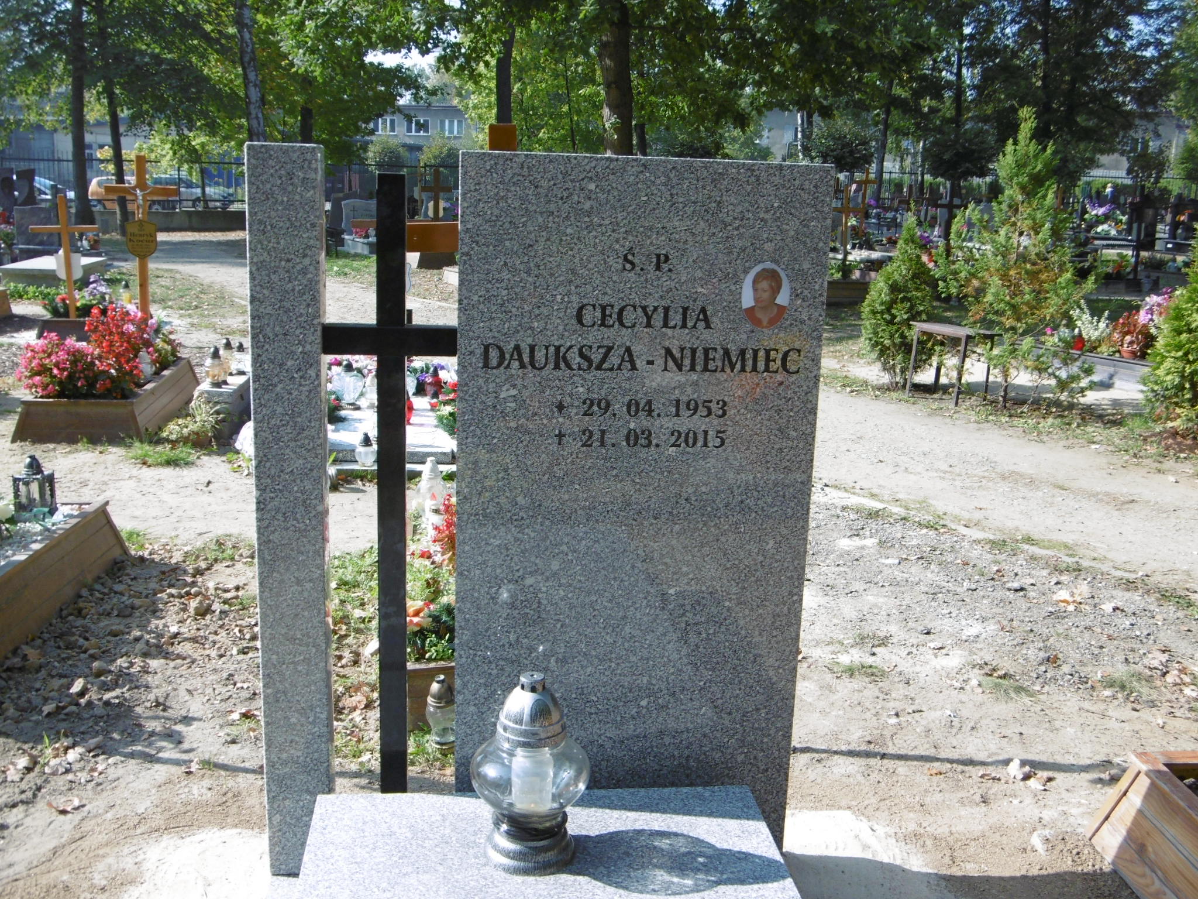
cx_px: 599
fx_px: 1315
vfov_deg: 37.7
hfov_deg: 49.0
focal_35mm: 38
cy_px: 450
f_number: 3.7
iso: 100
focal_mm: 6.8
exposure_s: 1/320
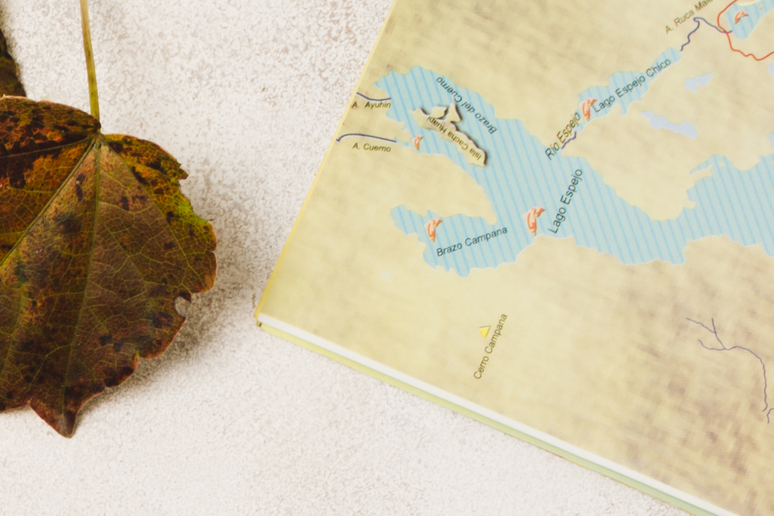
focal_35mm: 233
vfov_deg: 5.8
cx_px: -522
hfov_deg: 8.6
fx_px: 5013
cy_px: 1007
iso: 160
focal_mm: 35
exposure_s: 1/160
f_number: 8
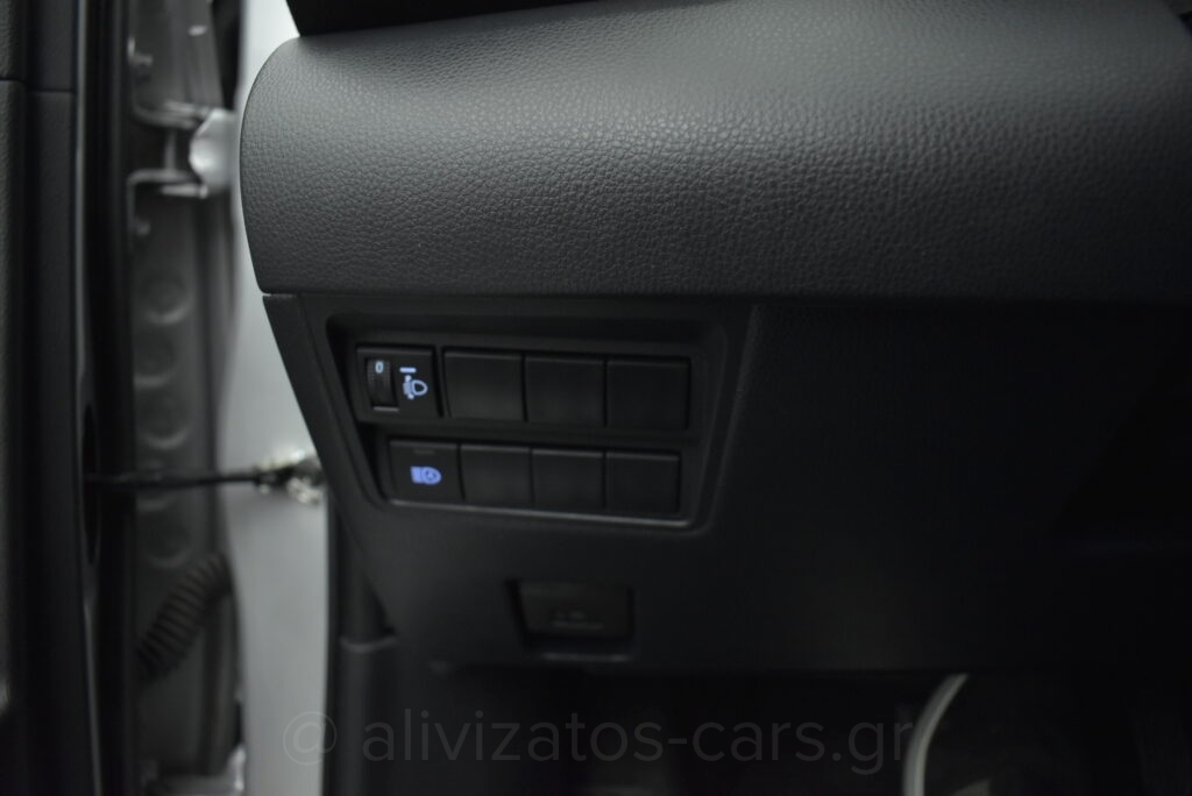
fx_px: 894
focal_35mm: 27
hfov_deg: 67.4
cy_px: 398
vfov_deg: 48.0
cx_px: 596
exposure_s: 1/80
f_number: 3.5
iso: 1600
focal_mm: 18
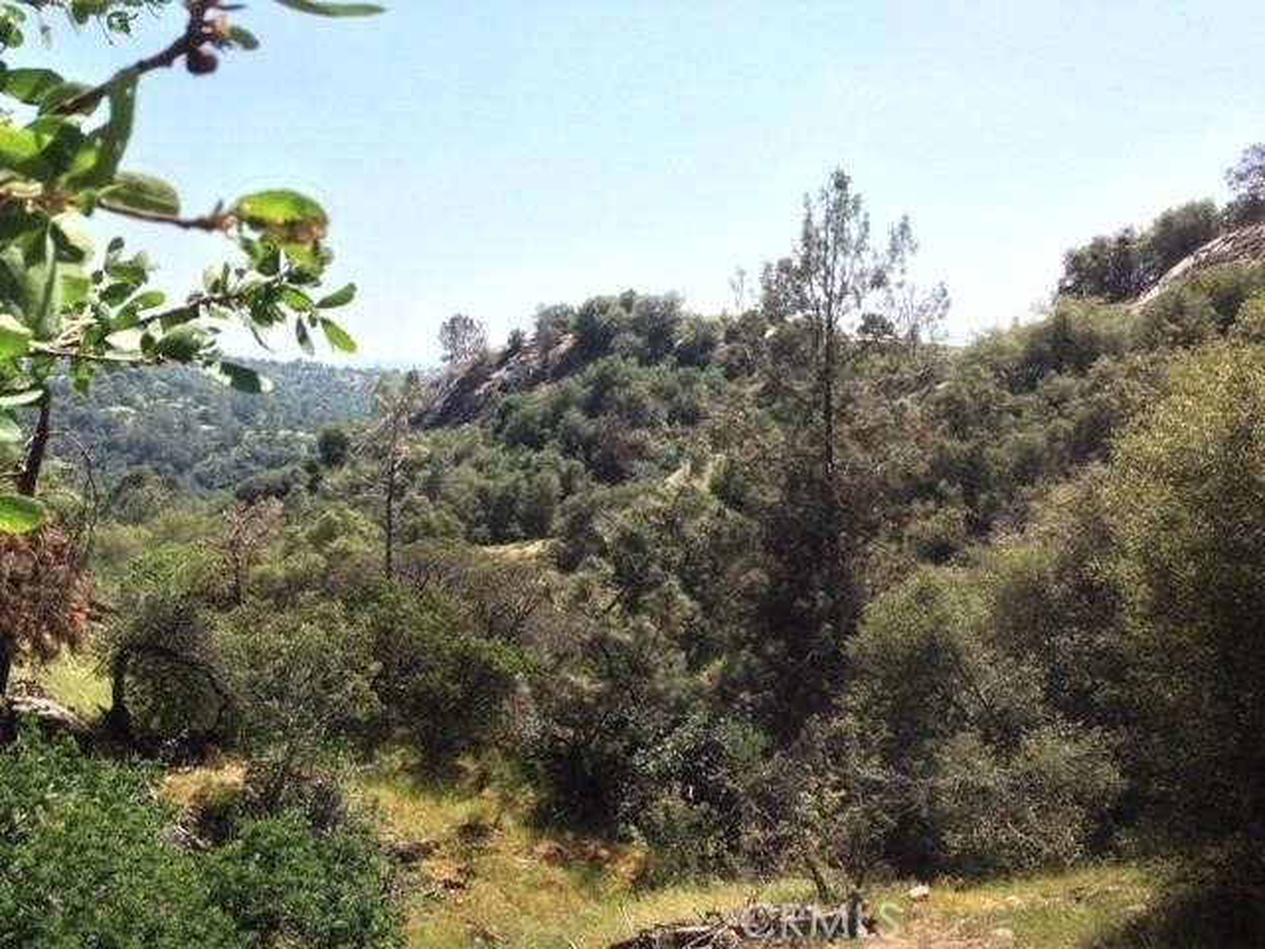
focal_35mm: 33
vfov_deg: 42.9
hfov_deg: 55.4
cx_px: 632
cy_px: 474
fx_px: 1206
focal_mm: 4.13
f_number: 2.4
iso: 50
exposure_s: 1/2463
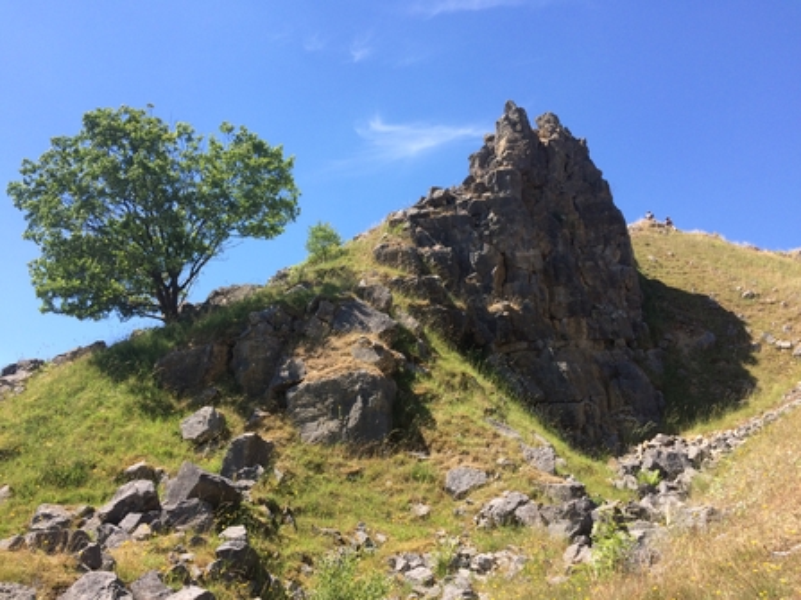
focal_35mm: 29
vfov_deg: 48.2
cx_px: 400
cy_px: 300
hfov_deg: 61.7
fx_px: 671
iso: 32
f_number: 2.2
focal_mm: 4.15
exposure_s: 1/1026
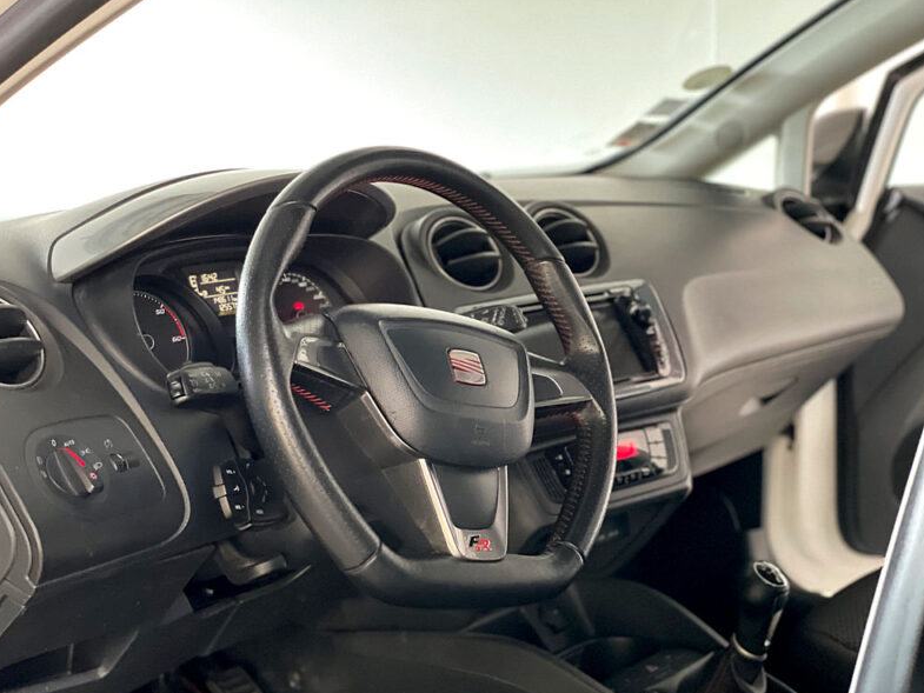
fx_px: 1415
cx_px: 461
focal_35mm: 53
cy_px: 348
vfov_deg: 27.5
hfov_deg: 36.2
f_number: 2
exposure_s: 1/31
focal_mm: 6
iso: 500
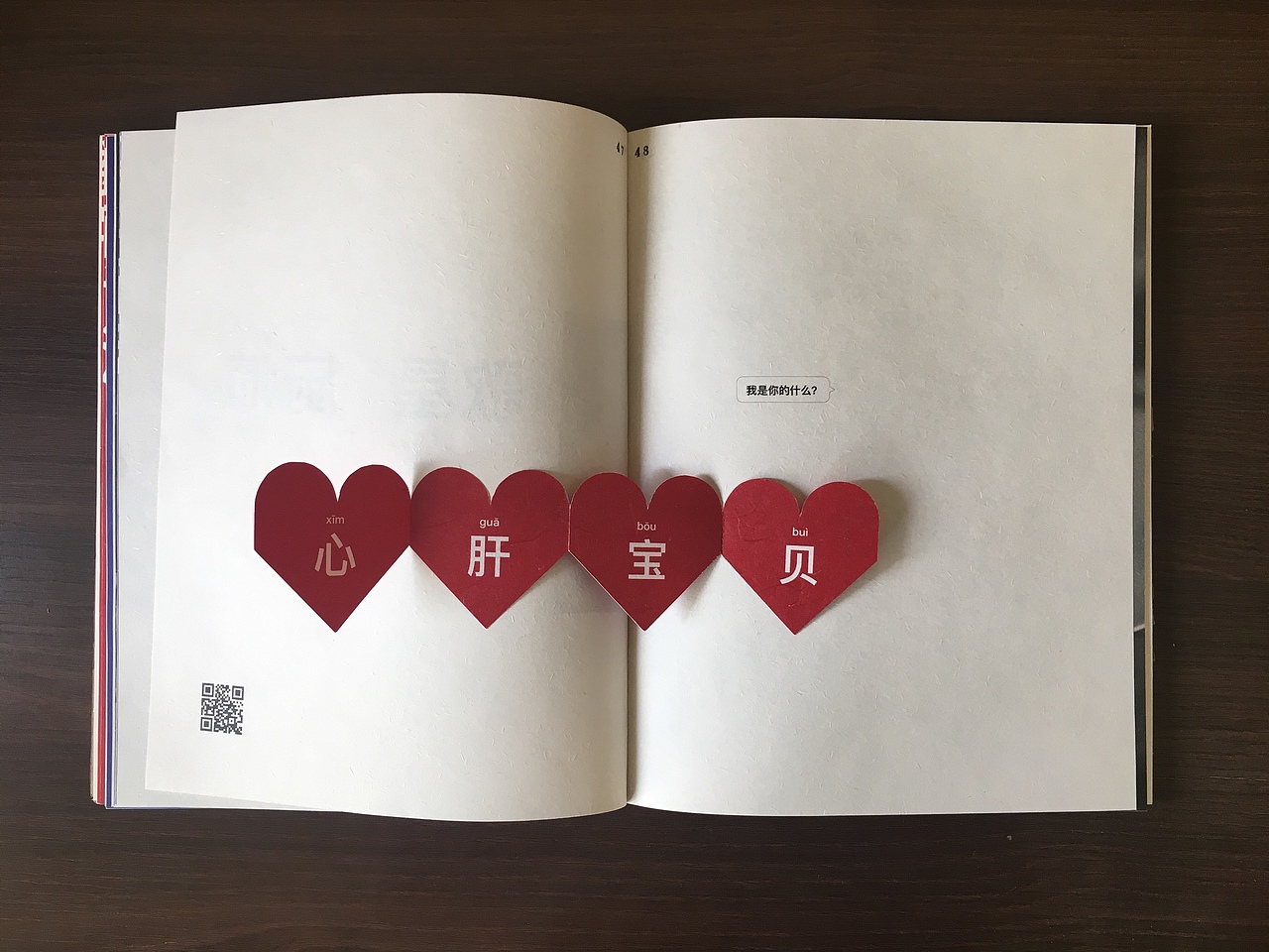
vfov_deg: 48.2
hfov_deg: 61.7
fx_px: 1063
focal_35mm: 29
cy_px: 476
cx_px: 634
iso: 25
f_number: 2.2
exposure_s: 1/33
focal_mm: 4.15
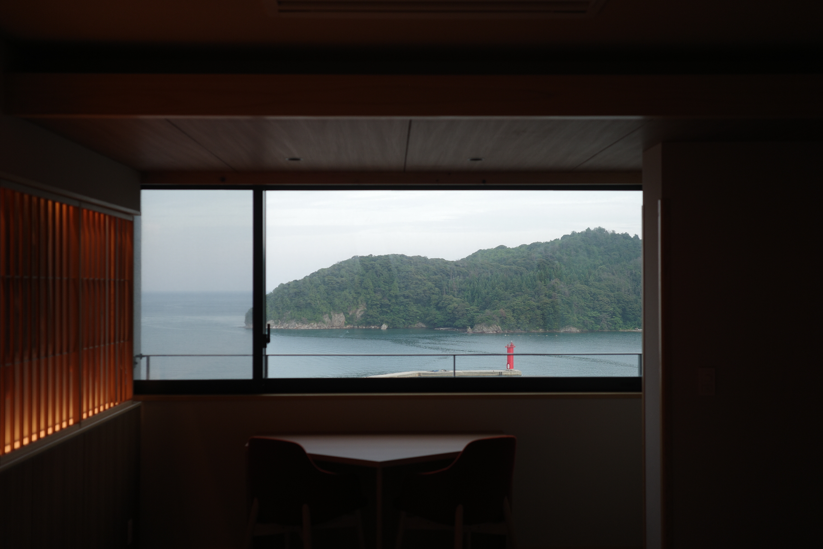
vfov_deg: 33.4
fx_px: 914
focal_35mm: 40
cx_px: 412
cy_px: 274
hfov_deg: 48.5
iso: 100
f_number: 2.8
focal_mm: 26
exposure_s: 1/80
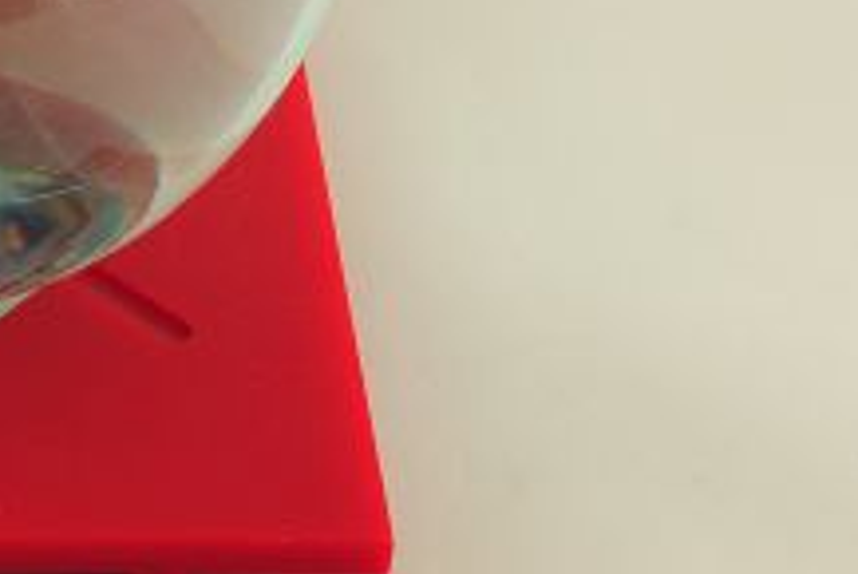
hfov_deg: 14.3
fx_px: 3291
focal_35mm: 138
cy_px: -184
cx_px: -241
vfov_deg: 9.8
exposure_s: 1/125
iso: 1600
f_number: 11
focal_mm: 50
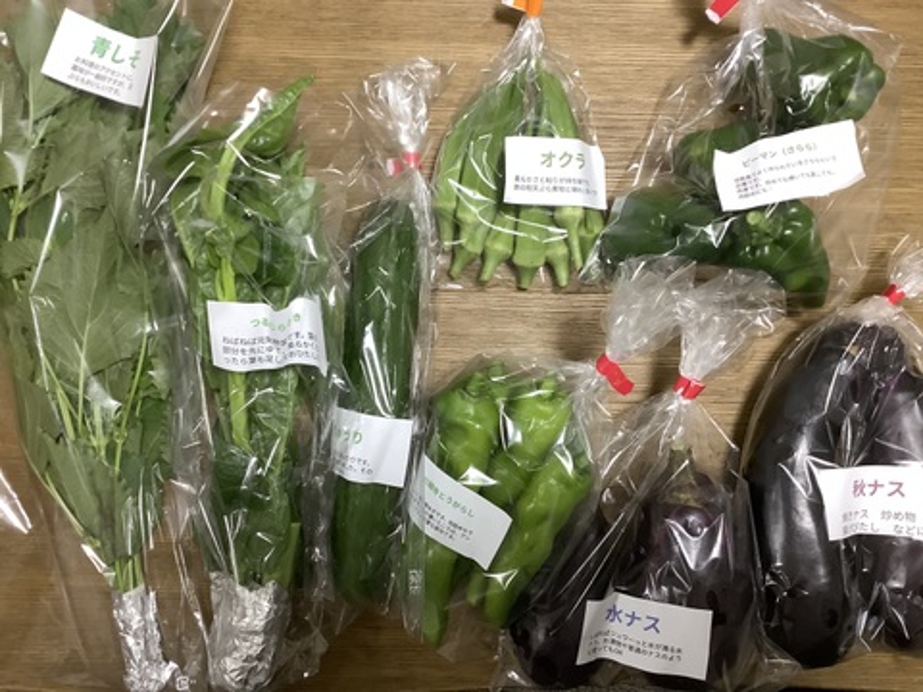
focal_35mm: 31
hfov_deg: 58.4
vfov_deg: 45.4
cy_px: 346
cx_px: 462
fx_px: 827
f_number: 2.4
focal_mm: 3.3
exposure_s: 1/60
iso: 200
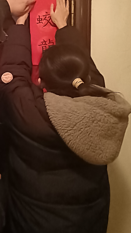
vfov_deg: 42.1
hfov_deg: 24.6
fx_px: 290
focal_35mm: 47
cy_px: 52
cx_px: 9
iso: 16000
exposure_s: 1/14.3
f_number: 1.9
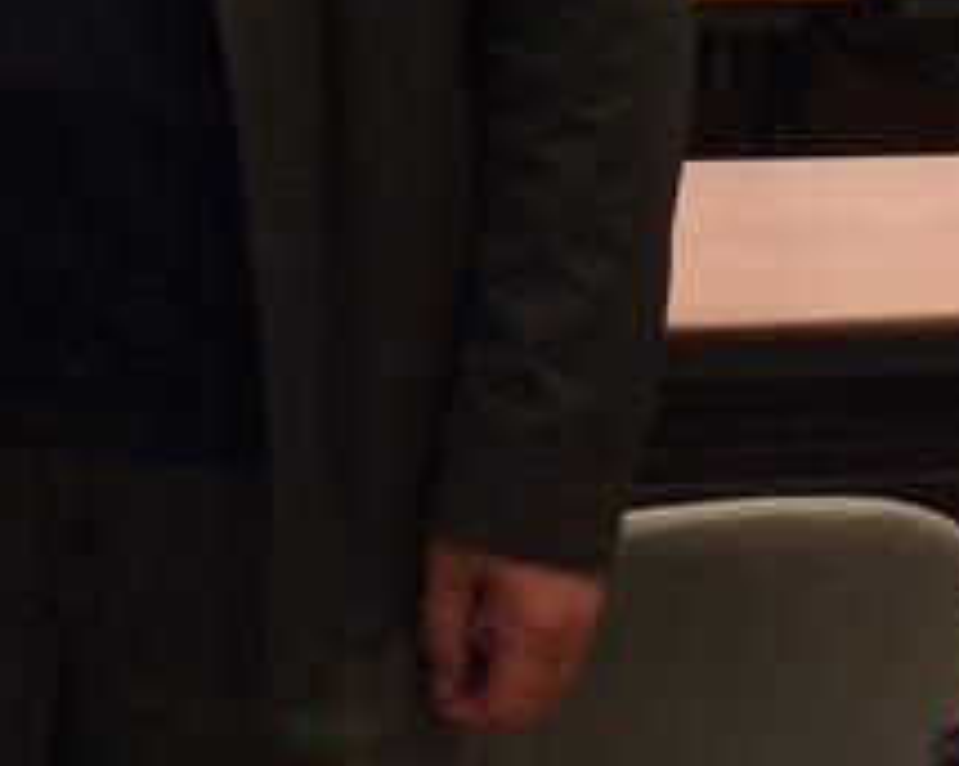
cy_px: -524
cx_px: -139
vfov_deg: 10.7
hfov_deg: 13.7
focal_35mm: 137
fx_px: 3887
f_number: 2.2
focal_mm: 4.12
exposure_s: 1/33
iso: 160
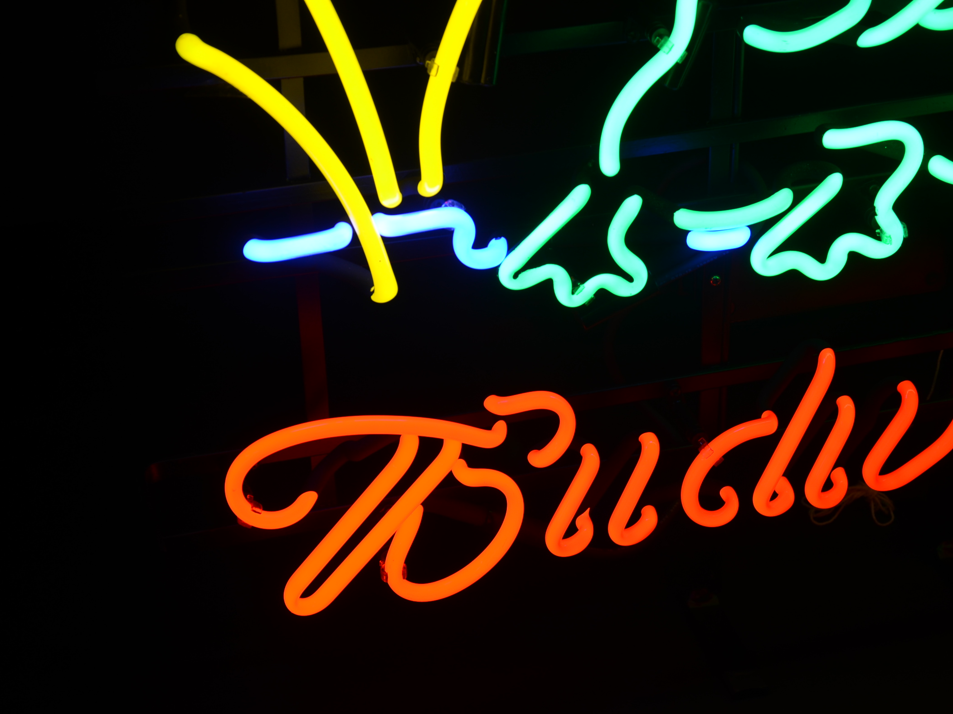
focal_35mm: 81
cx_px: 517
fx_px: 2230
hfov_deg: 24.1
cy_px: 368
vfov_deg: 18.2
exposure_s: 1/125
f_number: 6.3
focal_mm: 48
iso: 250
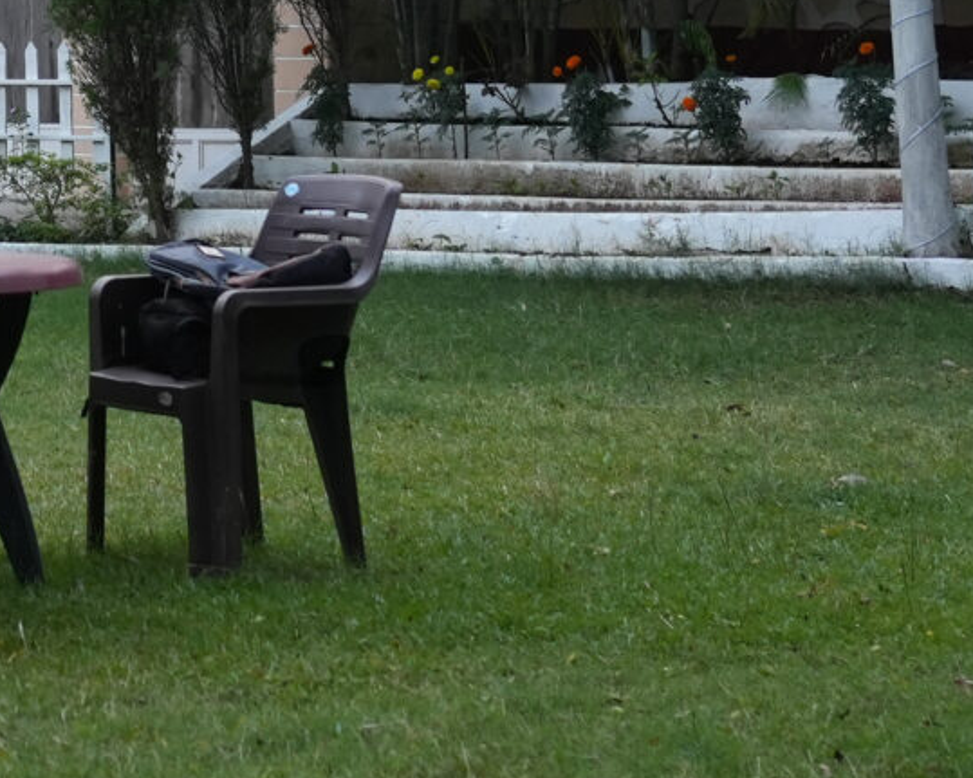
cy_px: -216
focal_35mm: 156
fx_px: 4492
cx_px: -381
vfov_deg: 9.7
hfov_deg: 11.9
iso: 1000
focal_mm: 35
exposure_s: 1/160
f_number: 4
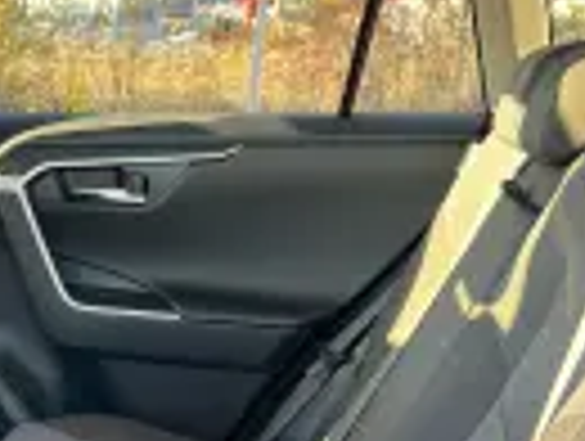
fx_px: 1219
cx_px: 45
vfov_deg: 19.2
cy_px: 540
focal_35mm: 72
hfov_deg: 26.0
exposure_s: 1/108
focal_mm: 5.7
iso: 125
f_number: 1.5
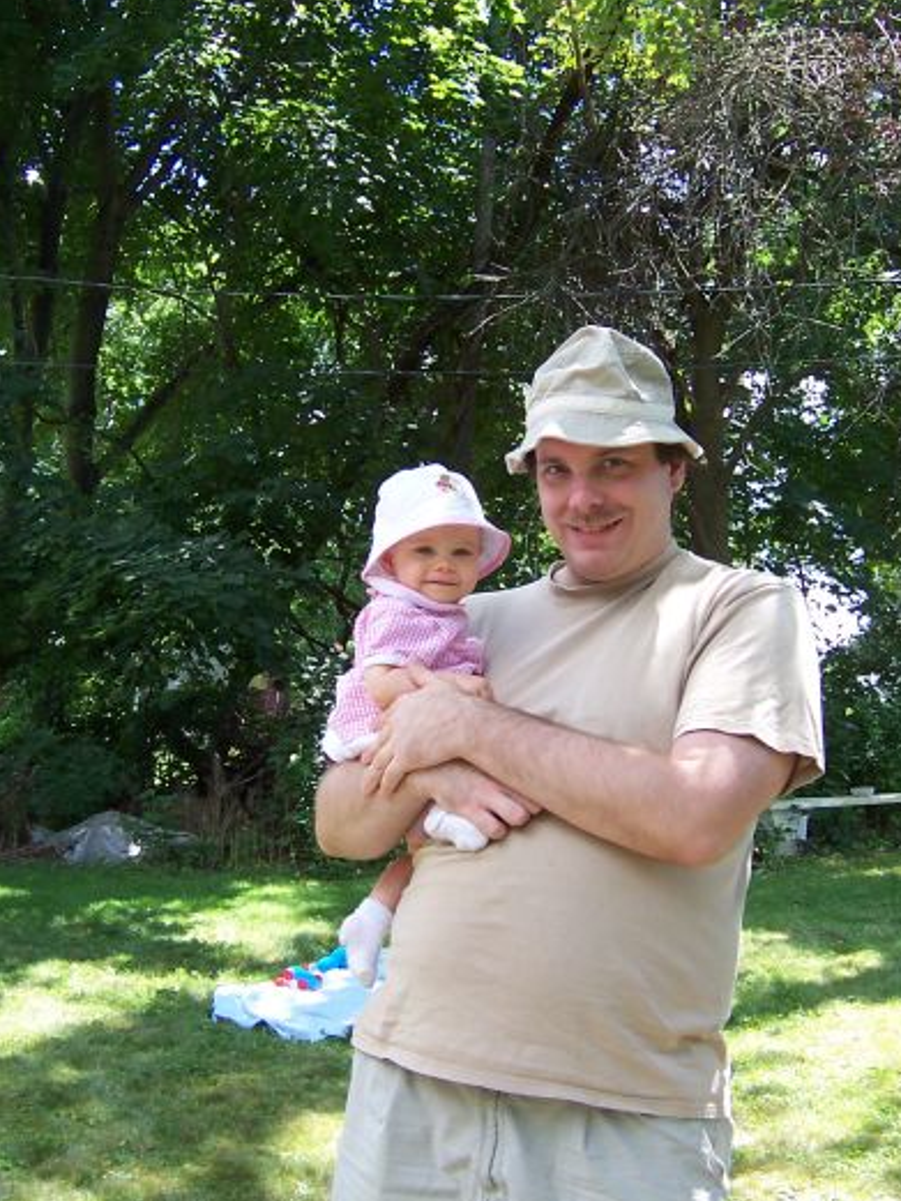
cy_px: 620
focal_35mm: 46
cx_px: 498
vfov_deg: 41.2
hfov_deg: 31.5
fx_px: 1596
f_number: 3.4
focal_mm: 5.6
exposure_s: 1/125
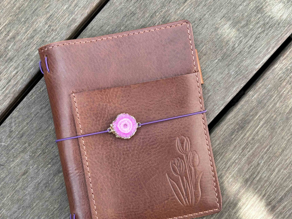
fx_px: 329
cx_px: 139
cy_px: 122
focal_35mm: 39
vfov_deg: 36.8
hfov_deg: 47.8
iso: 50
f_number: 1.6
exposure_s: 1/364
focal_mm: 5.96
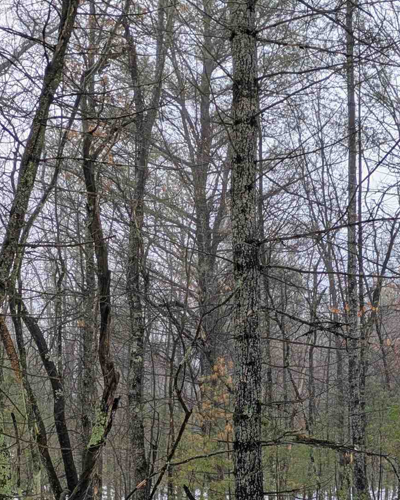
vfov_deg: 27.0
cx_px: 342
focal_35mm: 69
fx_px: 1022
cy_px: 405
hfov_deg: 21.8
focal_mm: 5.43
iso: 43
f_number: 1.89
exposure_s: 1/192
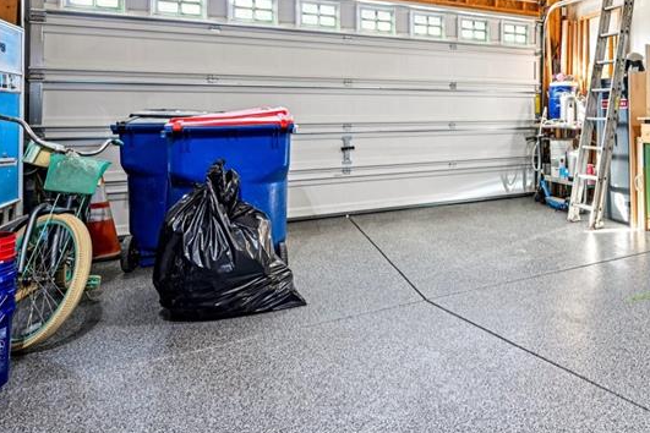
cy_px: 100
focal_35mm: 27
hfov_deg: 58.4
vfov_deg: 46.0
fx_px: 487
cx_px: 575
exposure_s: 1/5
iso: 400
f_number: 8
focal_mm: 14
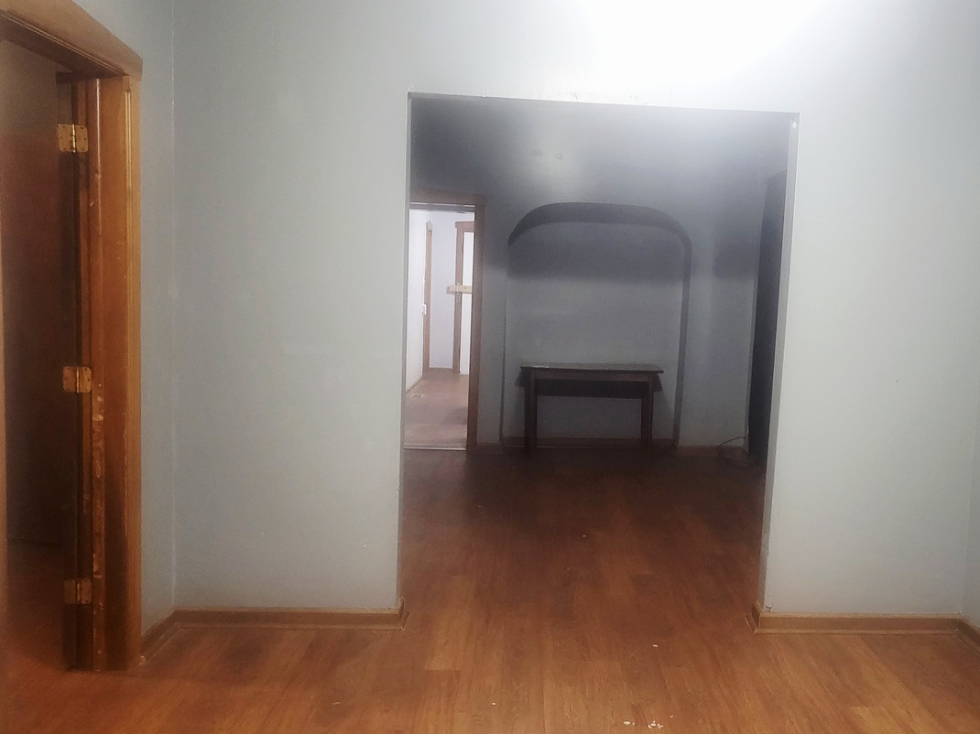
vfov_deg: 40.6
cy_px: 404
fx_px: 991
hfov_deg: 51.7
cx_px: 652
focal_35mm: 35
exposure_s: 1/30
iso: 640
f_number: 1.8
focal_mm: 4.25
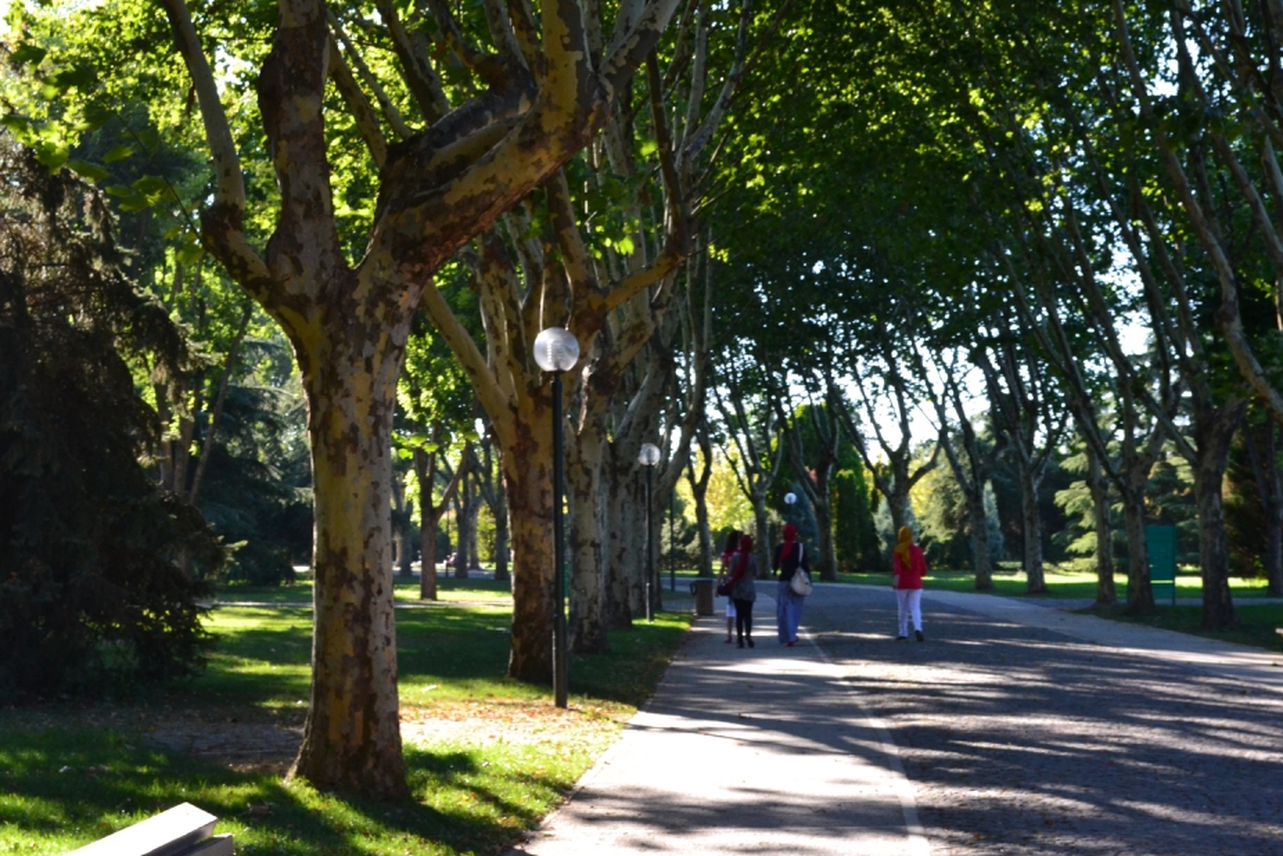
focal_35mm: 73
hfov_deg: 27.7
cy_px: 387
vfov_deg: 18.7
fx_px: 2602
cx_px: 660
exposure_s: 1/250
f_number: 10
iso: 1600
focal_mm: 44
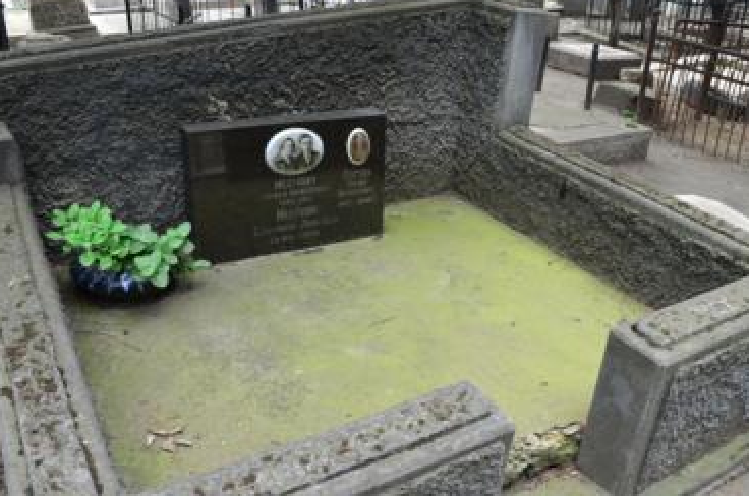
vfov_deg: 39.8
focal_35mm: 33
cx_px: 387
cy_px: 281
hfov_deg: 57.3
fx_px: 685
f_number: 5.6
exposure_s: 1/40
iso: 560
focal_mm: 18
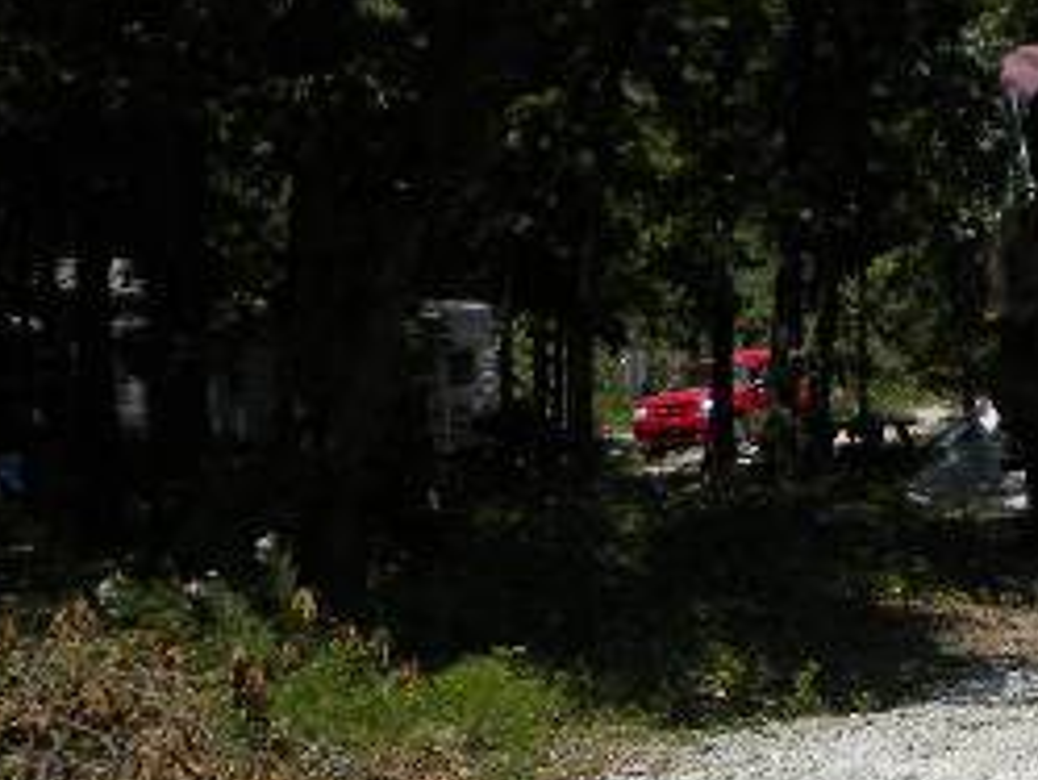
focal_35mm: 90
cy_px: 776
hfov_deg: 21.1
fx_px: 2700
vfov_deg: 16.1
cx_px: 1000
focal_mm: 6.3
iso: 80
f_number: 4.6
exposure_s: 1/887
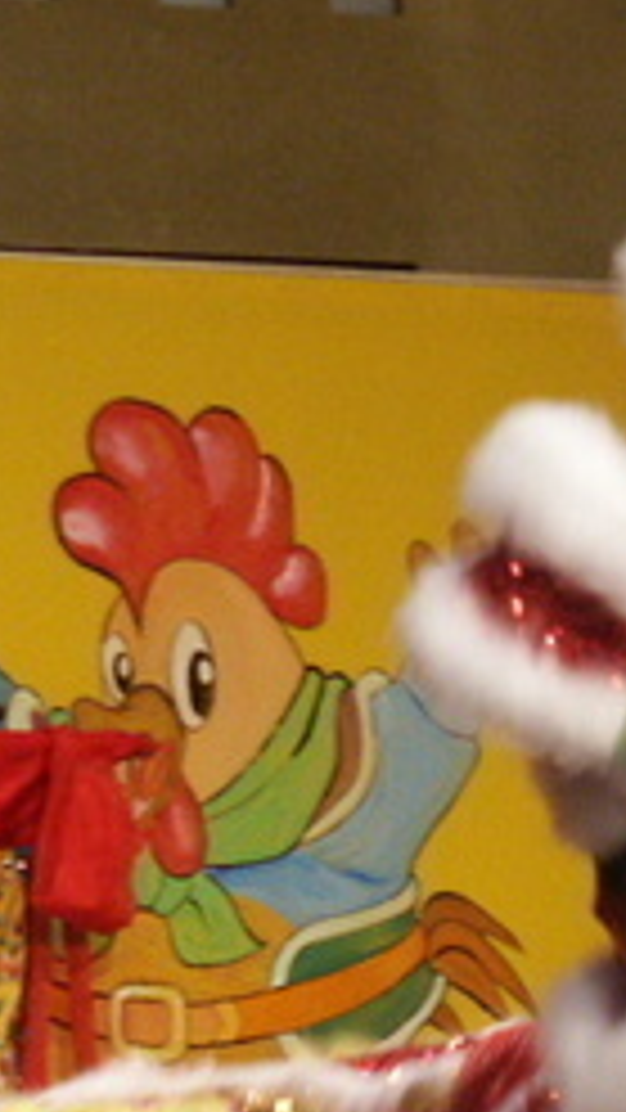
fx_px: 15074
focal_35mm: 511
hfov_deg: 2.4
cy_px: 1058
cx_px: 1266
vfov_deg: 4.2
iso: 200
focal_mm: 36.7
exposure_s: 1/45
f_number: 3.5
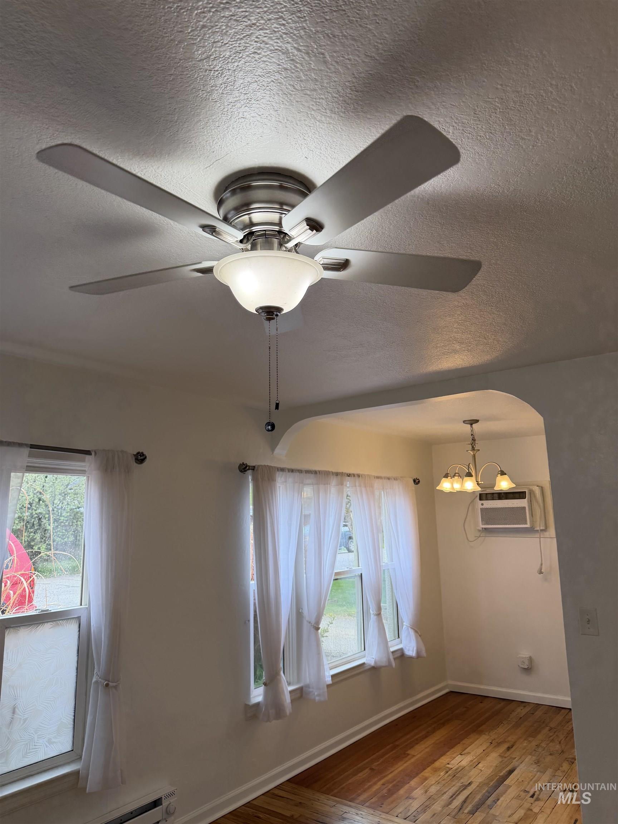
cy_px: 412
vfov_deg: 71.6
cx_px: 309
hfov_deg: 56.8
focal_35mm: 24
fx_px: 571
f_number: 1.78
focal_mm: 6.76
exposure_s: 1/181
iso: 100
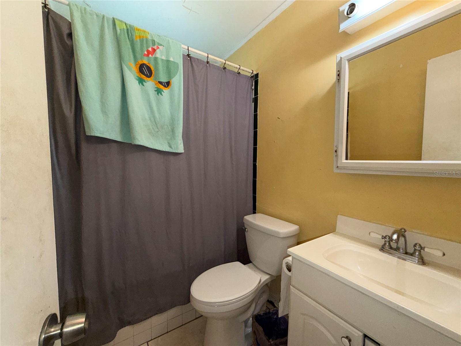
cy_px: 173
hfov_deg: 102.1
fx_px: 186
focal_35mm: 14
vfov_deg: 85.7
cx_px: 230
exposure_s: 1/120
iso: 125
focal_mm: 2.22
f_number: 2.2
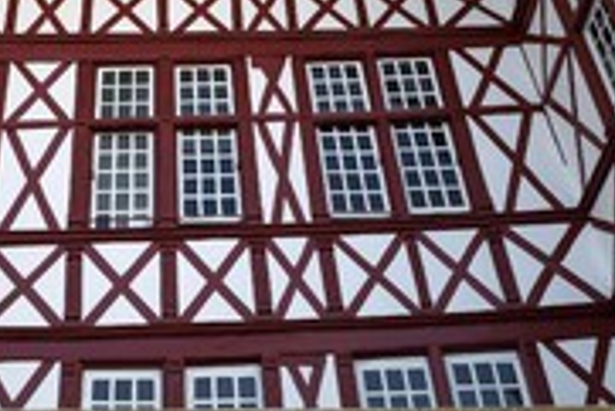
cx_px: 156
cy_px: -17
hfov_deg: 30.4
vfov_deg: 20.2
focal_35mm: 65
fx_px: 1111
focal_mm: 28
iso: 200
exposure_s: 1/200
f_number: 7.1
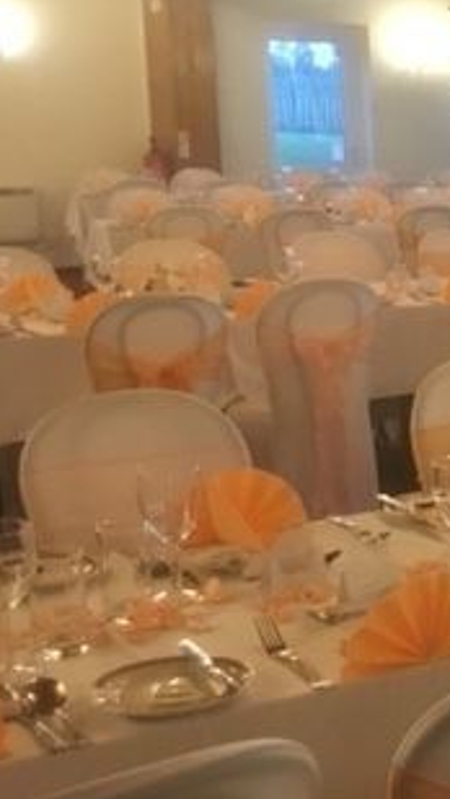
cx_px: 716
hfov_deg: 15.6
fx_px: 1484
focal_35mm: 70
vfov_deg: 30.1
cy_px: 450
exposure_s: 1/25
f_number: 2.4
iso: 200
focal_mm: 3.3
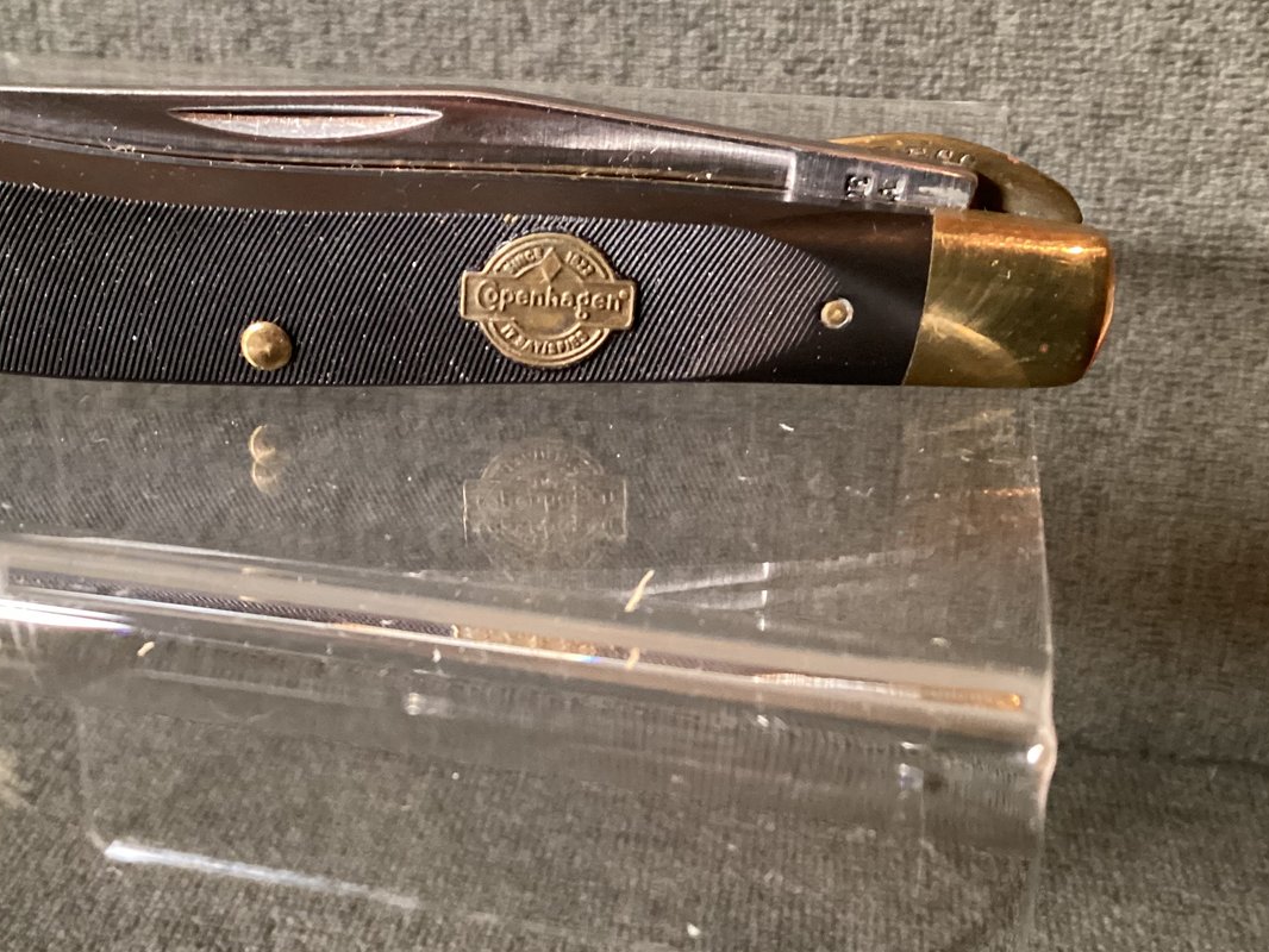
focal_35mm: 44
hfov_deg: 42.6
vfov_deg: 32.7
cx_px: 472
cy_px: 361
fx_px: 1613
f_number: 2.4
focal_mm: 3.3
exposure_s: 1/25
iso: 400
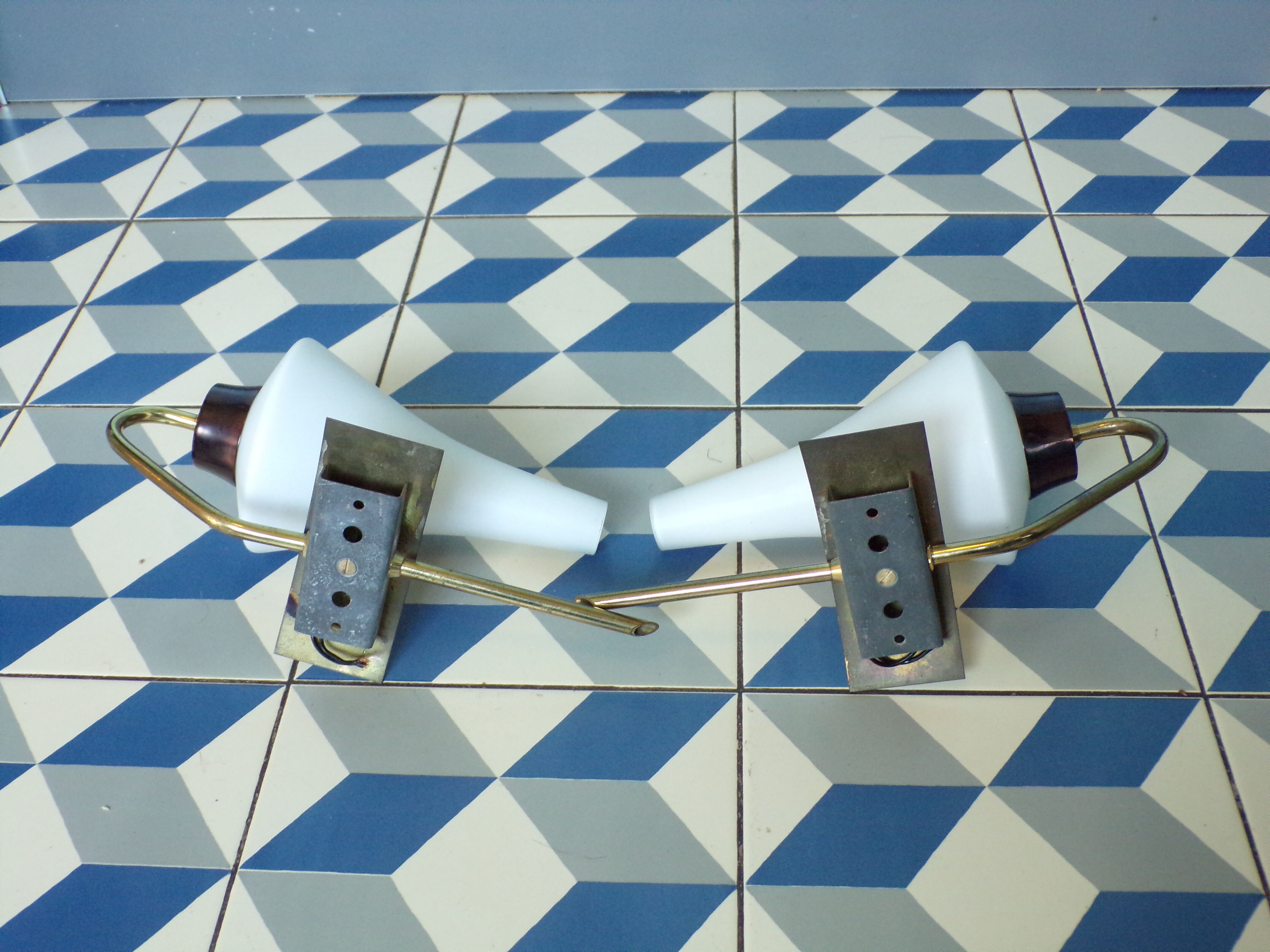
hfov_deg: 50.1
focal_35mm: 37
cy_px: 476
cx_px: 635
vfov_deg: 38.7
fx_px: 1357
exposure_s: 1/17
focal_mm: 6.6
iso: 375
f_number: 3.3
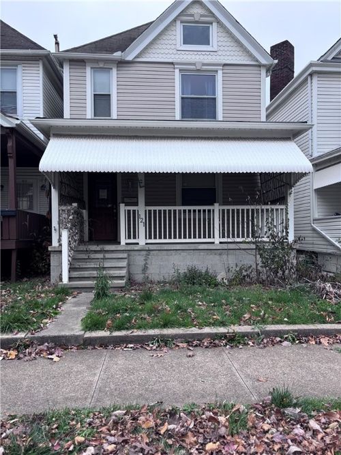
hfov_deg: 53.0
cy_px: 228
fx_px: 342
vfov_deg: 67.3
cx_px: 170
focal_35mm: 26
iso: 50
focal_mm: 5.96
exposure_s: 1/490
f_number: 1.6
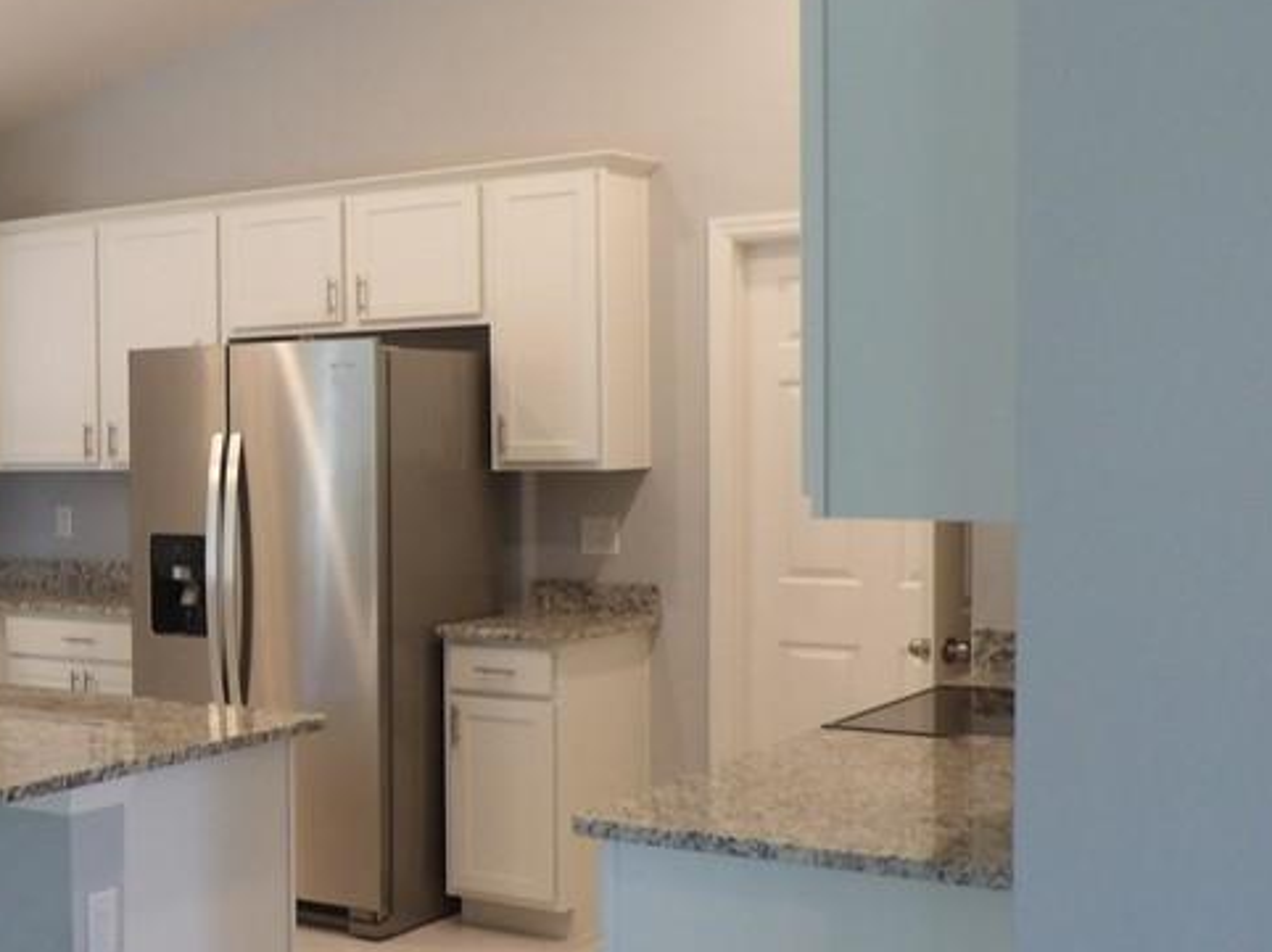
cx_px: -24
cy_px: 512
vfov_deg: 28.5
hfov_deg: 33.9
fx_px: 1873
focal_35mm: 51
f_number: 3.2
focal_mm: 4.3
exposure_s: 1/27
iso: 200
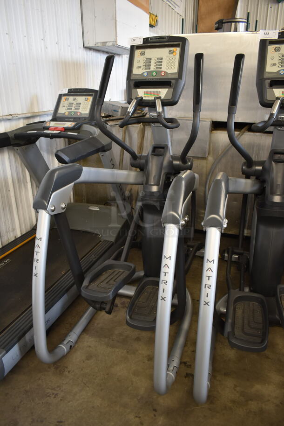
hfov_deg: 48.0
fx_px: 319
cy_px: 213
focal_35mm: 27
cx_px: 142
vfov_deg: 67.3
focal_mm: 18
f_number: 3.5
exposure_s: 1/30
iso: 450
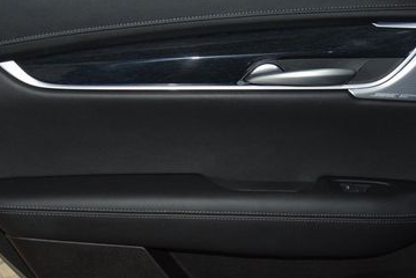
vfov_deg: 21.1
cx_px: 210
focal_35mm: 64
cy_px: 208
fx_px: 739
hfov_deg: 31.4
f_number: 3.8
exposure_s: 1/125
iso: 1400
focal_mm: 24
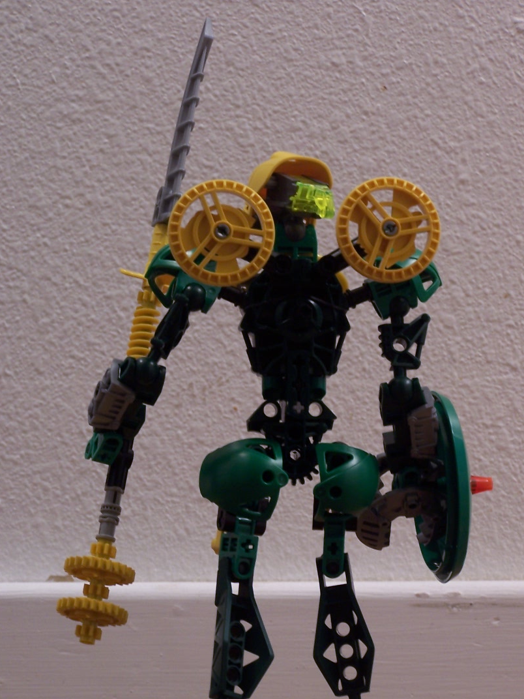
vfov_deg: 15.1
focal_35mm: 131
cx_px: 285
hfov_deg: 11.3
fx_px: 2644
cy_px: 372
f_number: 3.2
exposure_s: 1/2
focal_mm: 19.4
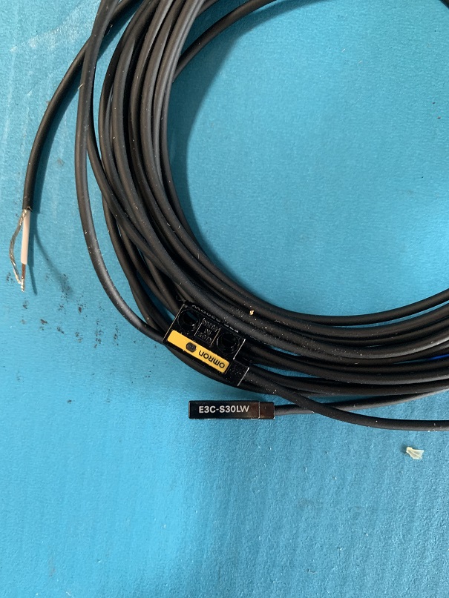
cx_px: 224
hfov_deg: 53.1
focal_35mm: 26
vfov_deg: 67.3
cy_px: 299
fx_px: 450
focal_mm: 4.25
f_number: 1.8
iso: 400
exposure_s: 1/48
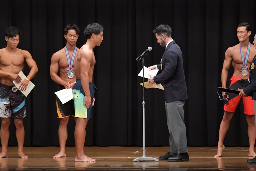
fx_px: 1436
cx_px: 128
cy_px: 86
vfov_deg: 6.8
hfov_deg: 10.2
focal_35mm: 202
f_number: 5.6
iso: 6400
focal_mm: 135
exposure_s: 1/400
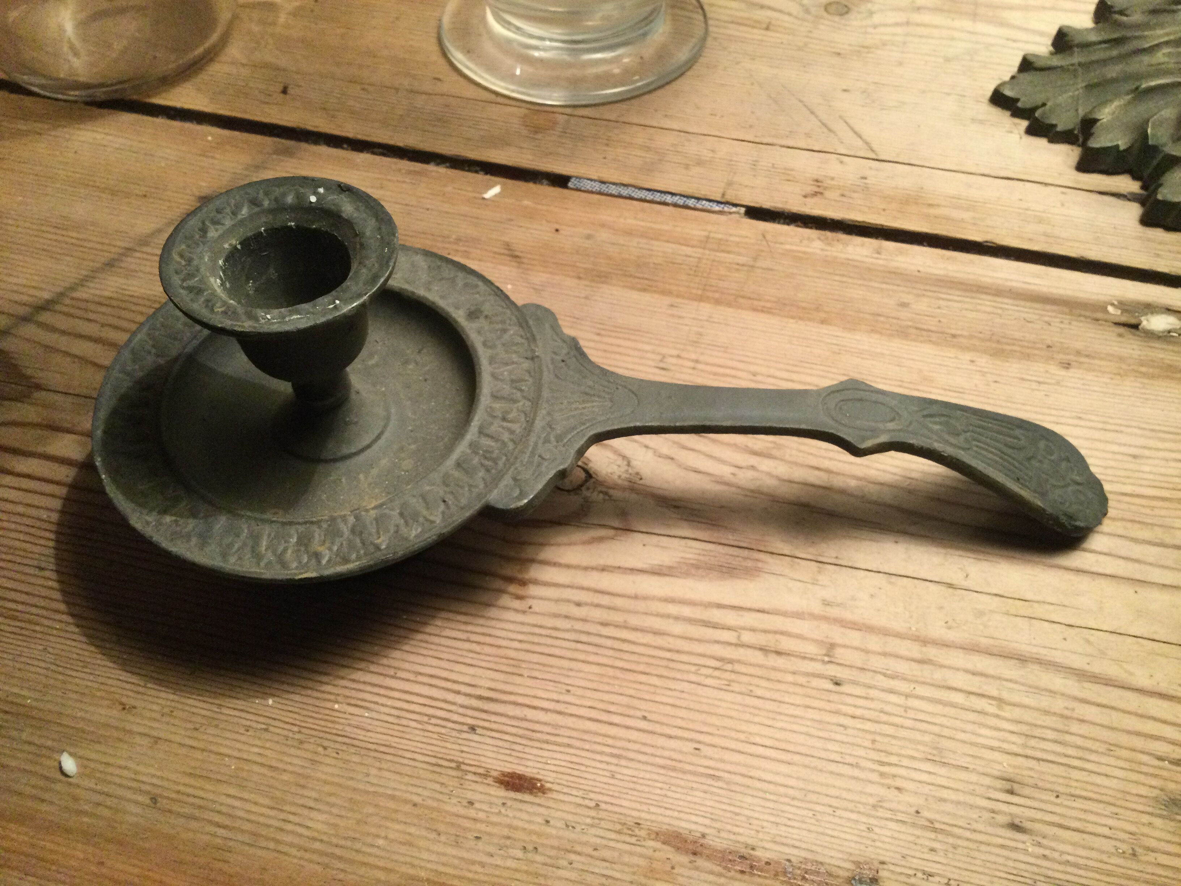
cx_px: 590
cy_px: 443
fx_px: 1058
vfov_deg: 45.4
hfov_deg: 58.4
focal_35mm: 31
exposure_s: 1/33
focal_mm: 3.3
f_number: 2.4
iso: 250
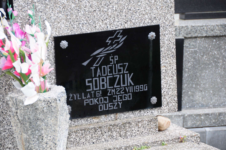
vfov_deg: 6.1
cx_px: 113
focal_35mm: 225
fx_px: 1411
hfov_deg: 9.2
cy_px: 75
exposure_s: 1/100
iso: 640
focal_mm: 150
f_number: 7.1
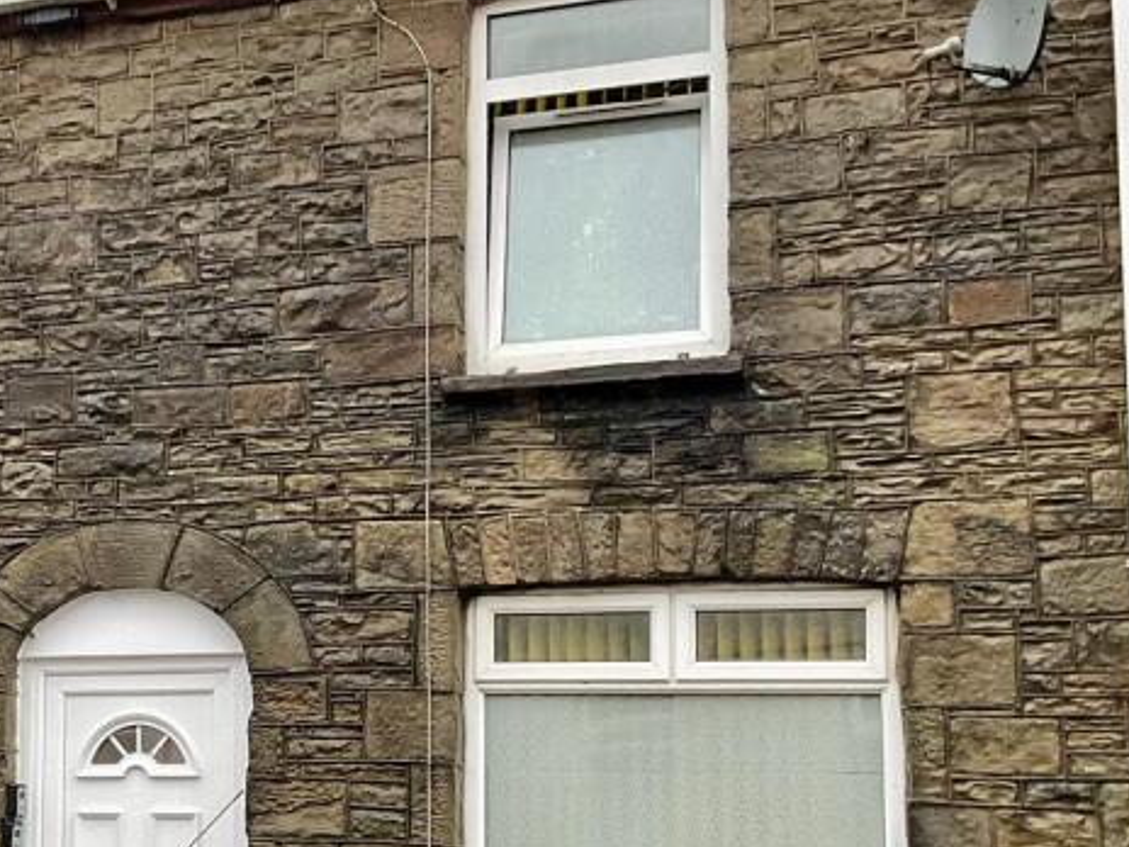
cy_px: 584
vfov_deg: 22.8
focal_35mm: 64
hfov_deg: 29.5
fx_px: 2087
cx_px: 214
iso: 80
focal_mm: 3
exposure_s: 1/60
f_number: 1.8
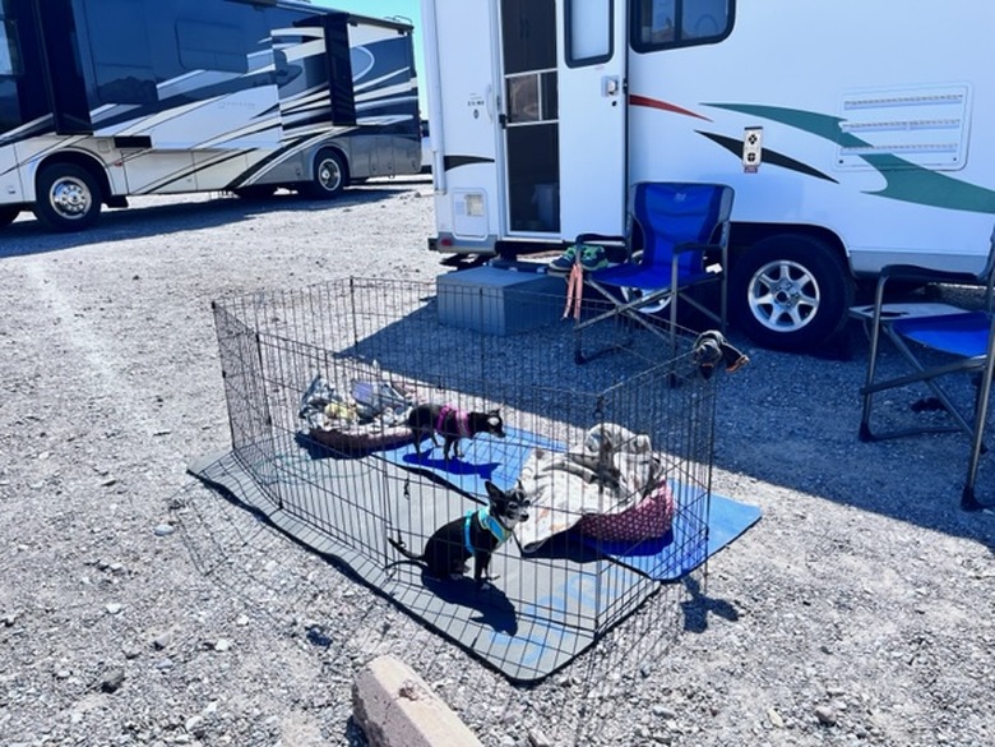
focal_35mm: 26
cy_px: 374
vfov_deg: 53.1
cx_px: 498
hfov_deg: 67.3
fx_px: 747
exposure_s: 1/3135
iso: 50
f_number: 1.6
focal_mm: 5.1
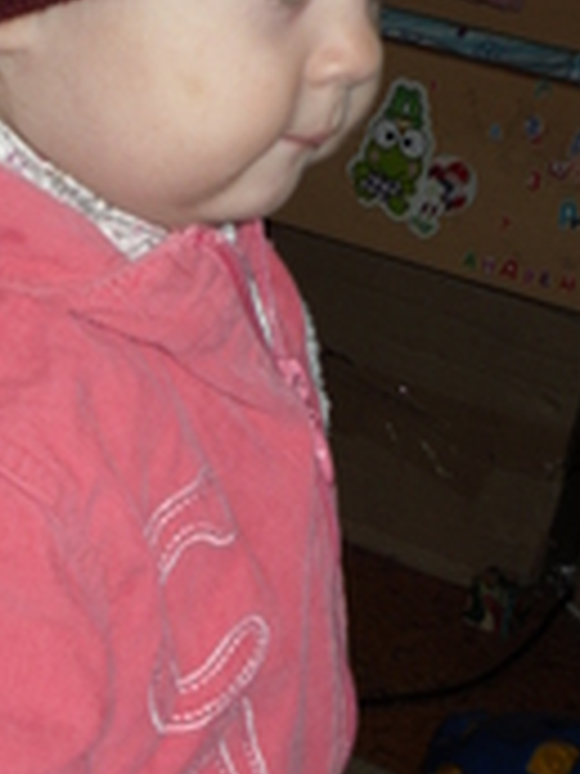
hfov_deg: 12.5
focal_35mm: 118
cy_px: 418
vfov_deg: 16.7
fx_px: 2636
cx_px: 94
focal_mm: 6.3
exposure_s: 1/45
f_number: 3.5
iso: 80
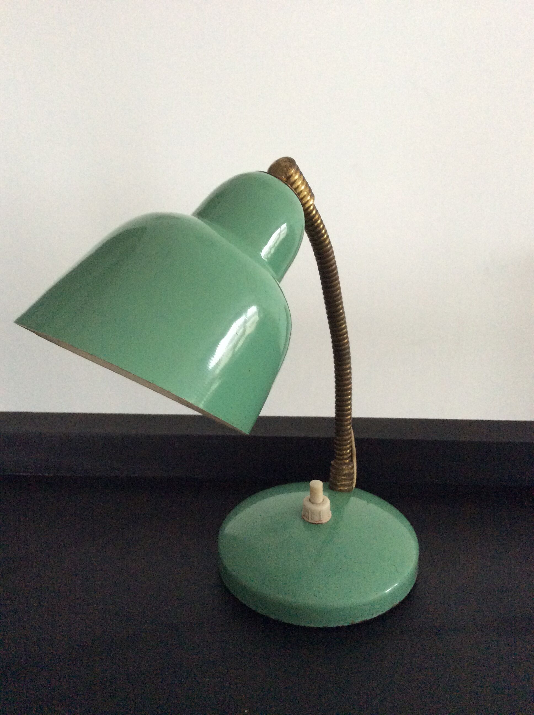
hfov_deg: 44.1
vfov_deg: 56.9
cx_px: 267
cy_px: 358
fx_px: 660
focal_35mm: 32
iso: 250
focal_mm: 3.3
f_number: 2.4
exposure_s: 1/25
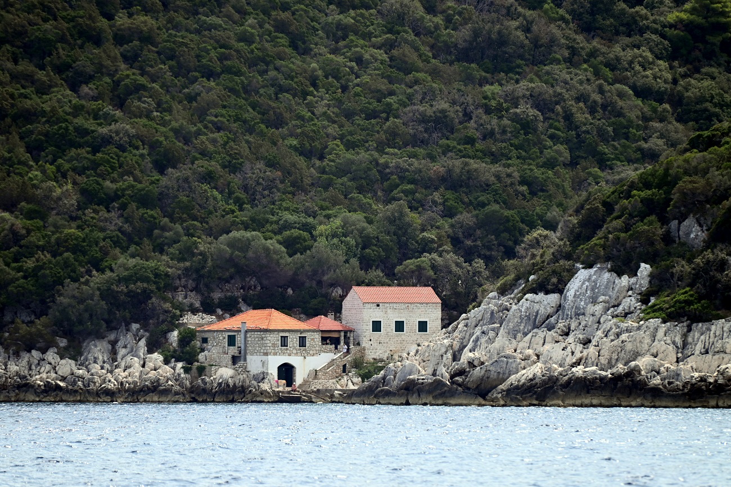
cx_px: 366
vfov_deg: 4.6
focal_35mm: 300
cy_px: 244
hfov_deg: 6.9
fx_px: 6092
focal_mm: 300
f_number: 5.6
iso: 320
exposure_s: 1/1000
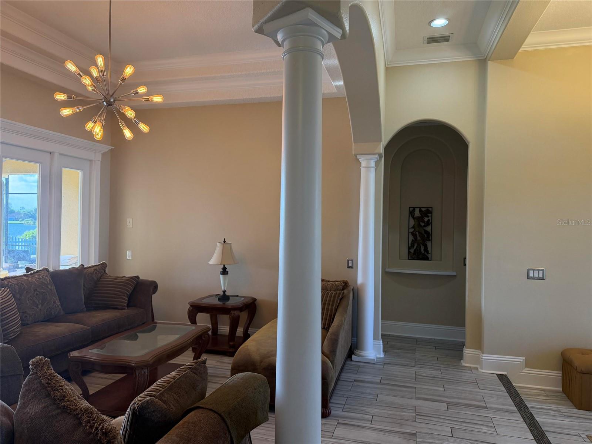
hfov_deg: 71.6
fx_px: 410
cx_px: 296
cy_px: 222
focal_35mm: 24
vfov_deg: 56.8
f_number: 1.78
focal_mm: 6.76
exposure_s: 1/192
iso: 200
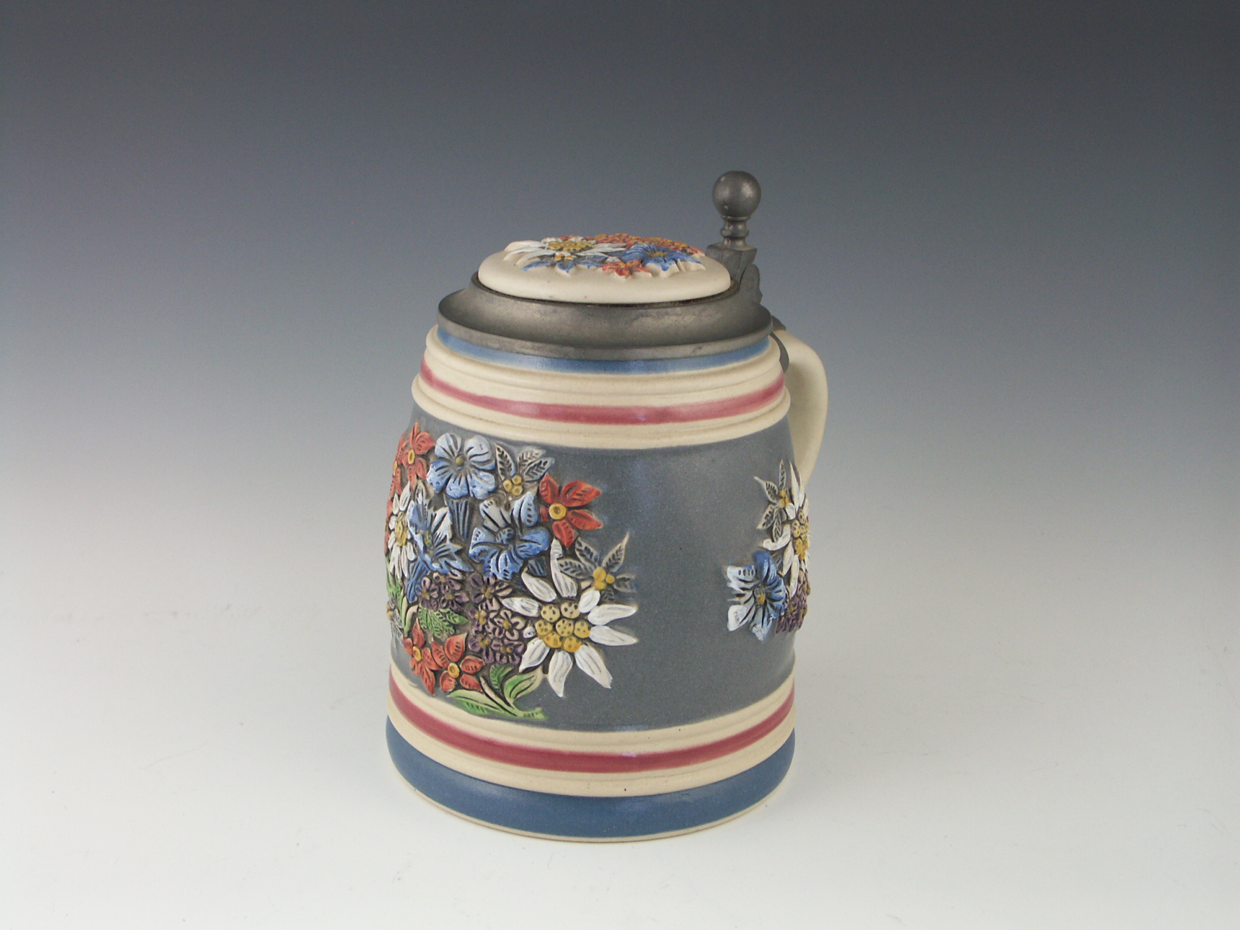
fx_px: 1648
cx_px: 620
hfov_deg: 41.2
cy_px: 465
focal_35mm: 46
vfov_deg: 31.5
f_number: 3.5
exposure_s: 1/40
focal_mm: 11.82
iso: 100
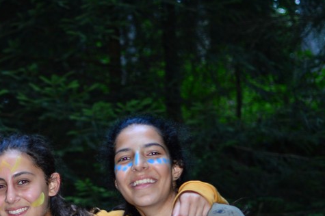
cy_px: 227
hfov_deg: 17.7
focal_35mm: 113
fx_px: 1020
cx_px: 5
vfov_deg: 11.9
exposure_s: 1/4
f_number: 1.8
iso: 100
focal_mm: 35
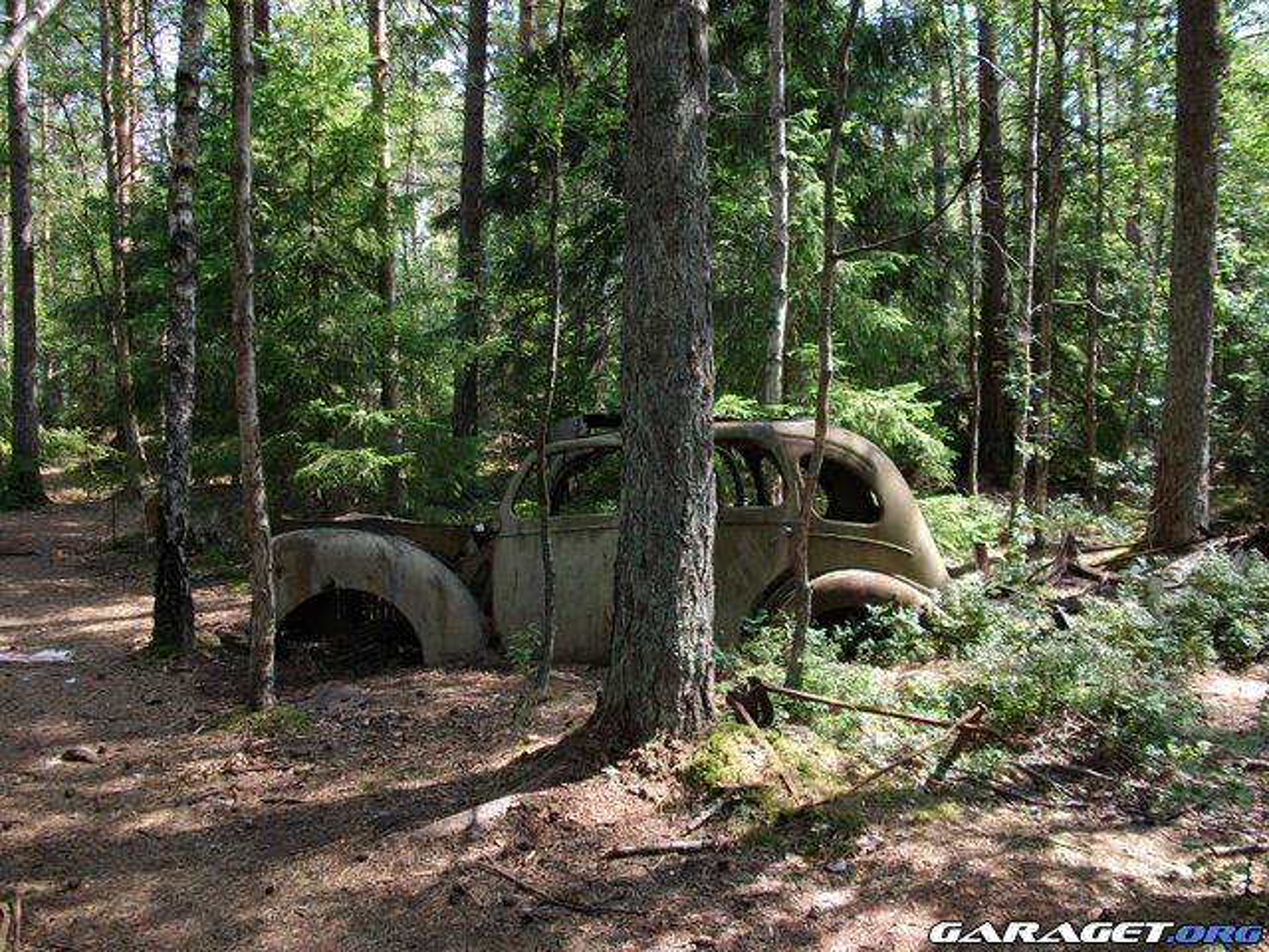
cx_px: 634
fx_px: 1173
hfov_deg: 56.8
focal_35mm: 32
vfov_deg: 44.2
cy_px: 476
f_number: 2.9
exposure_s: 1/97
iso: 80
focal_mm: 5.7
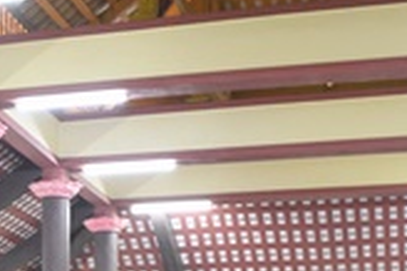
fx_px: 1073
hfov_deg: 21.3
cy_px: 513
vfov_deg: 12.8
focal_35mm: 95
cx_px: 89
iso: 3200
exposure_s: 1/125
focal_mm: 24
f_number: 2.8
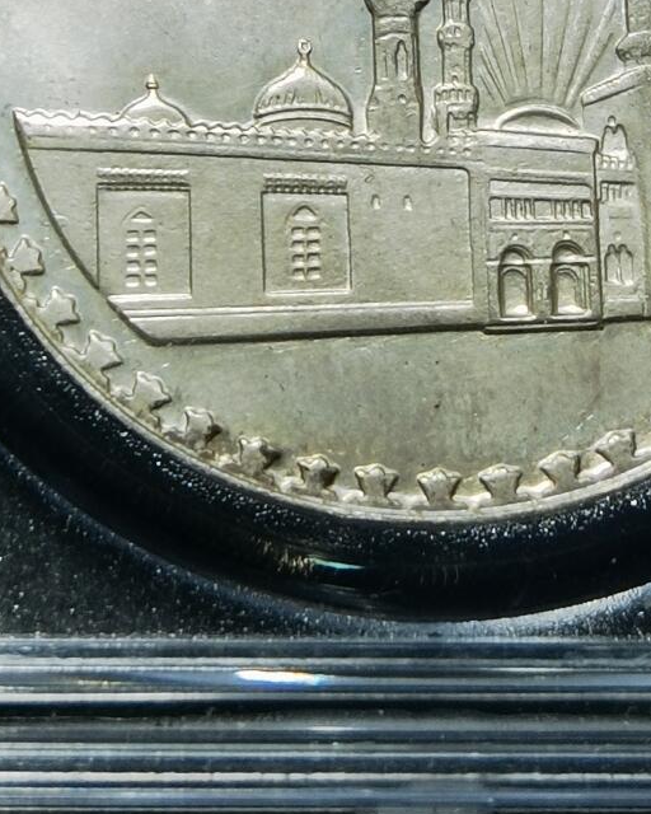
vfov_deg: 10.9
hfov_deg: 8.9
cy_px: -173
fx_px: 4167
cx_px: 420
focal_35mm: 173
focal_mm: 6.67
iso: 64
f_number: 1.9
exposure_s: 1/100
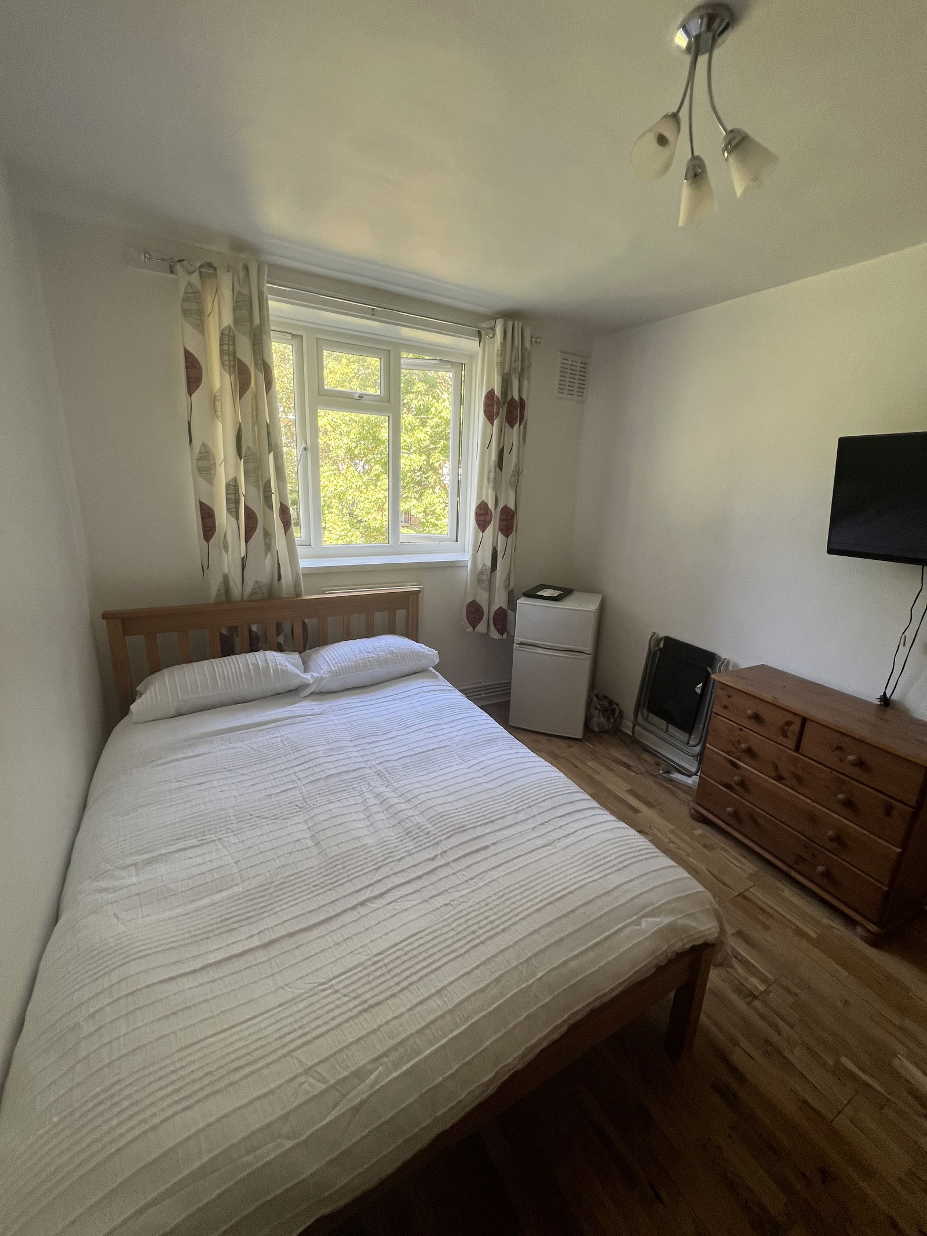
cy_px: 618
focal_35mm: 13
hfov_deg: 89.9
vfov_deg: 106.2
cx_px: 464
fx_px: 464
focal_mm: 1.57
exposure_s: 1/99
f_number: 1.8
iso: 100
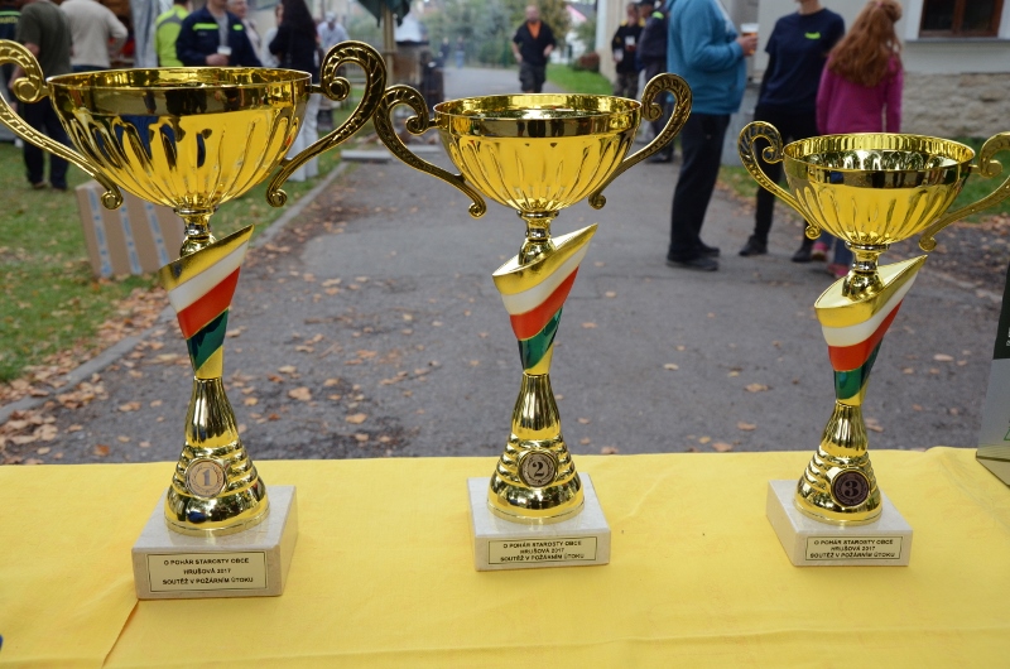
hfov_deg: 49.6
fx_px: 1092
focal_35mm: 39
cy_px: 334
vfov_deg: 34.1
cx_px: 505
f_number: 7.1
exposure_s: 1/100
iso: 1000
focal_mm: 26
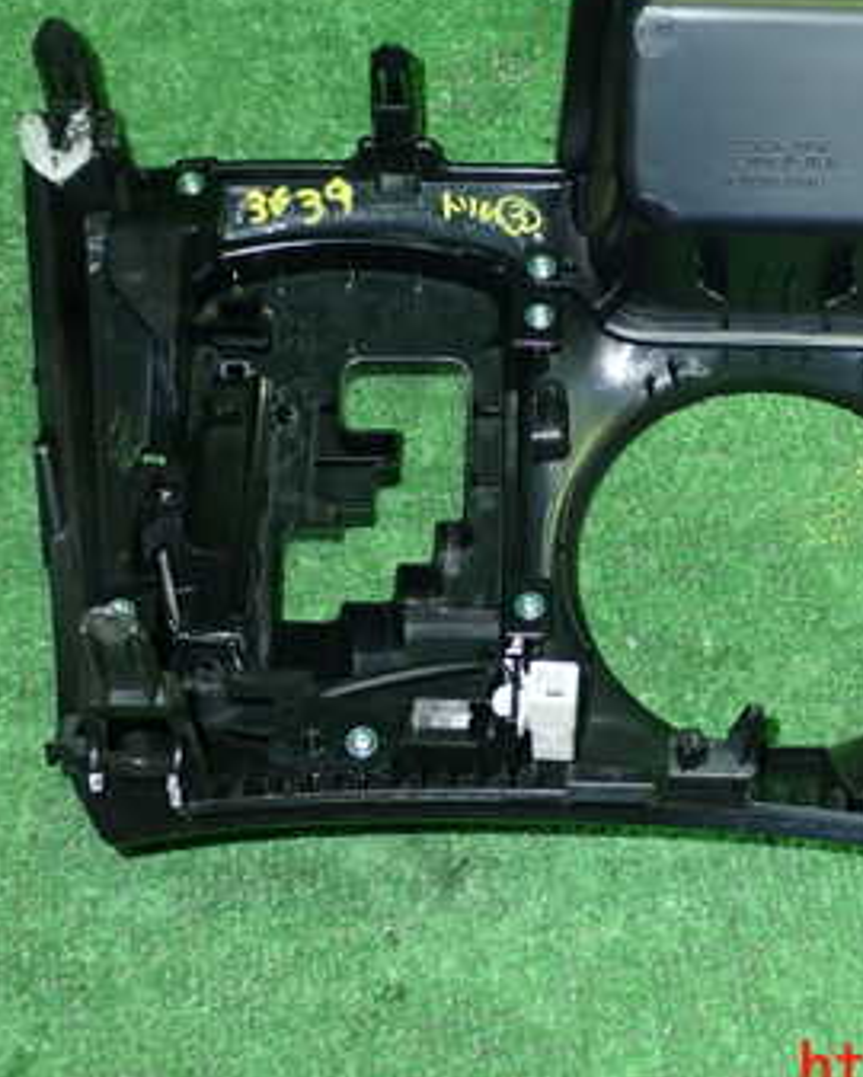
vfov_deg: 28.6
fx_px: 2105
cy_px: 393
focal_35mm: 66
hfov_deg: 23.1
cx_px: 563
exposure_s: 1/40
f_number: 2.7
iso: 250
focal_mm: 6.83
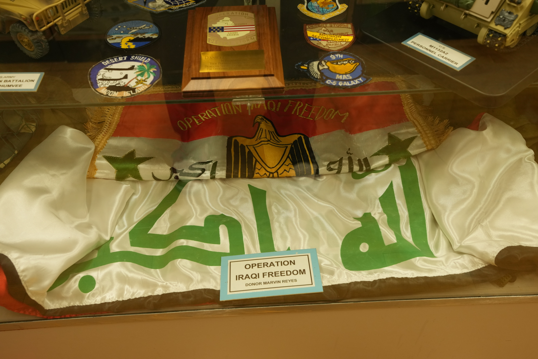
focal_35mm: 34
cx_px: 269
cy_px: 180
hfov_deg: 55.8
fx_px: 508
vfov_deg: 38.9
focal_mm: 34
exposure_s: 1/40
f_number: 7.1
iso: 1250
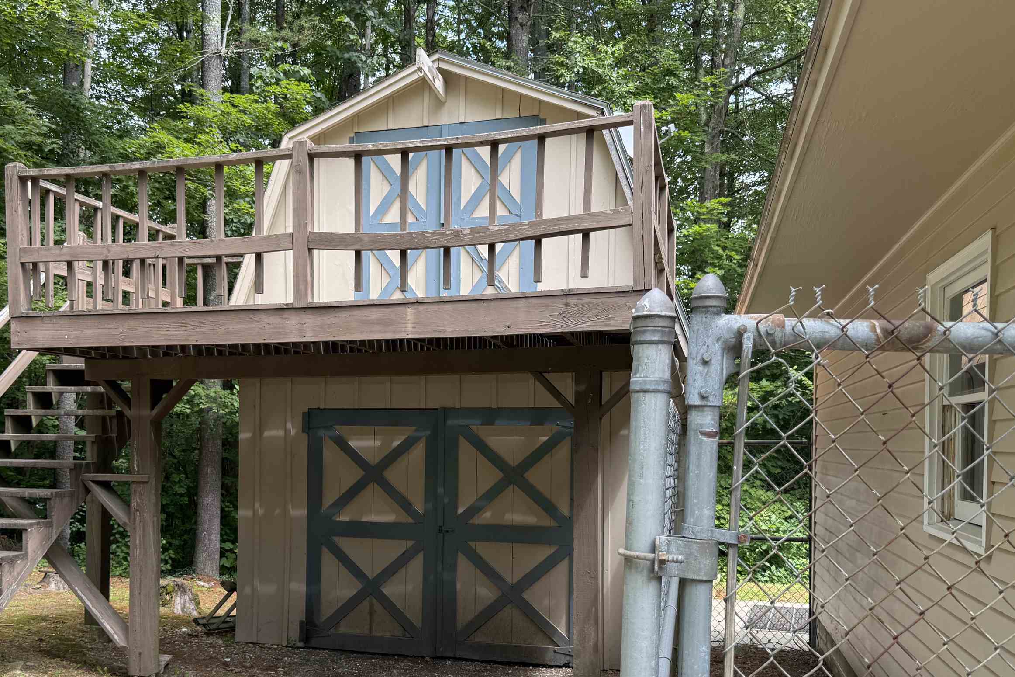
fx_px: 930
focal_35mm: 33
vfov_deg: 39.5
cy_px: 448
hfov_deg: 56.9
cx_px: 419
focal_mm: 6.76
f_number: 1.78
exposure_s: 1/822
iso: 80
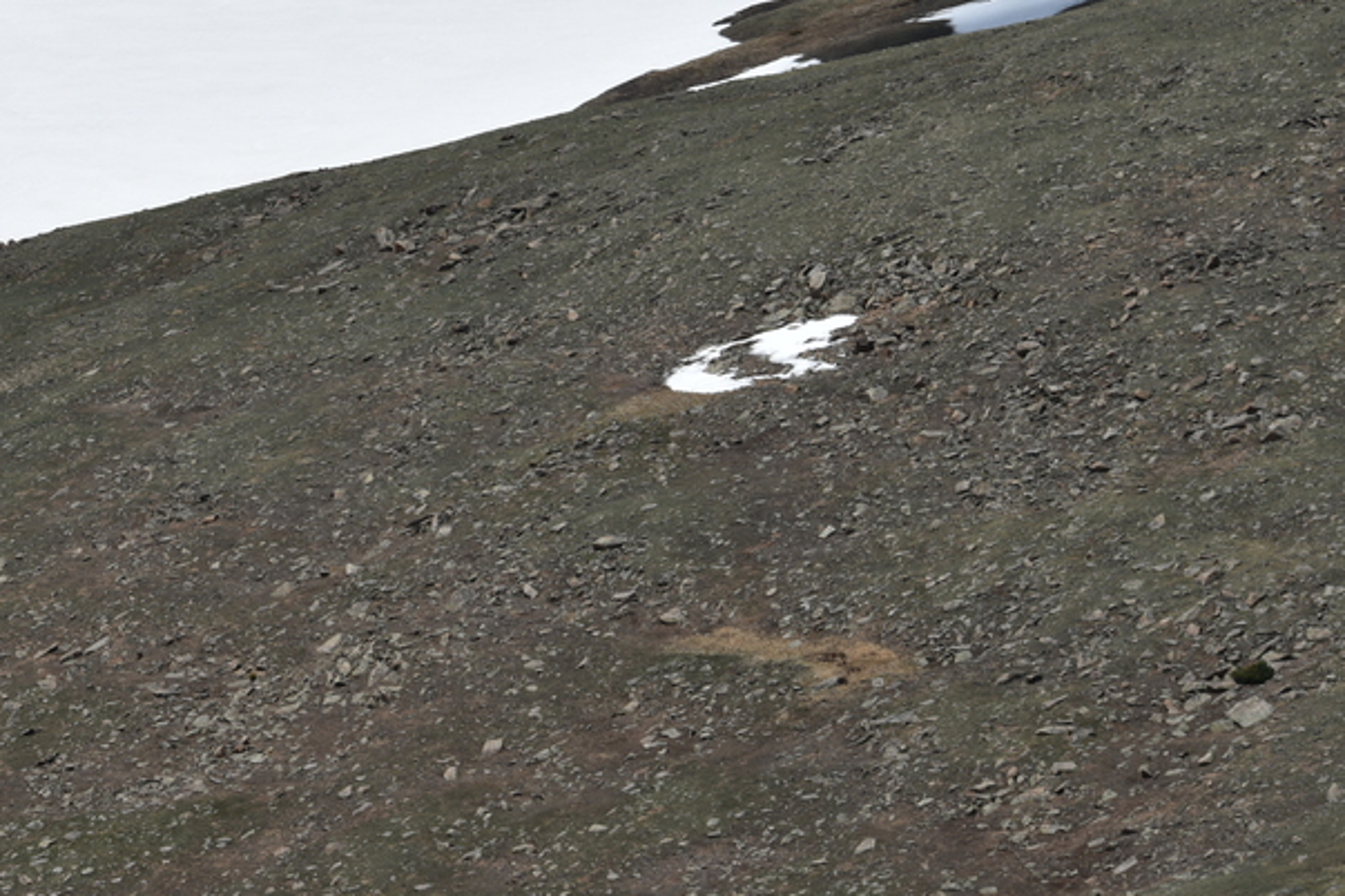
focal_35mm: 259
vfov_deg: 5.3
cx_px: -13
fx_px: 9676
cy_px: 167
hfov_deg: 7.9
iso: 100
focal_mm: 122
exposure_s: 1/400
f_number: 10
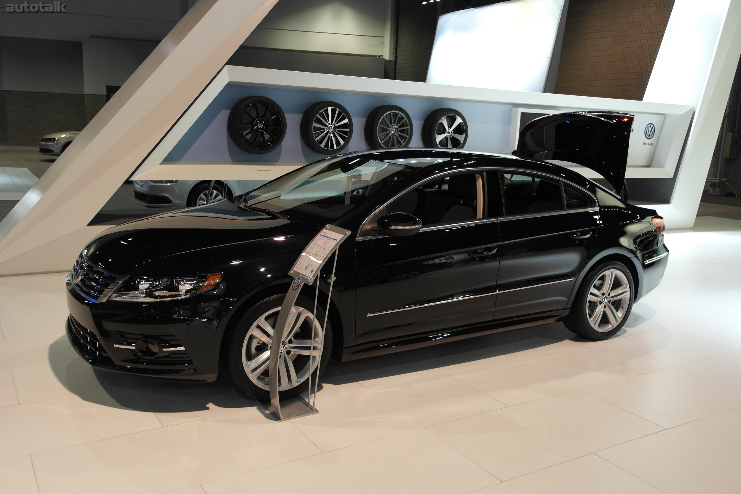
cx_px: 370
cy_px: 247
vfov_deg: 43.6
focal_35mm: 30
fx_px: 617
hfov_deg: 61.9
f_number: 3.5
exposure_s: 1/80
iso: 400
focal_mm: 20
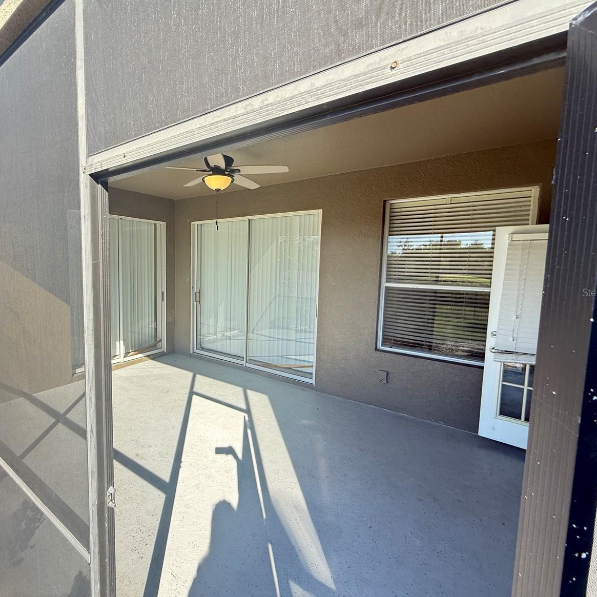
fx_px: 332
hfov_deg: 82.2
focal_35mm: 17
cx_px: 221
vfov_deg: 84.0
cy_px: 292
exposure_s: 1/161
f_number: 2.2
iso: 64
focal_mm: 2.22
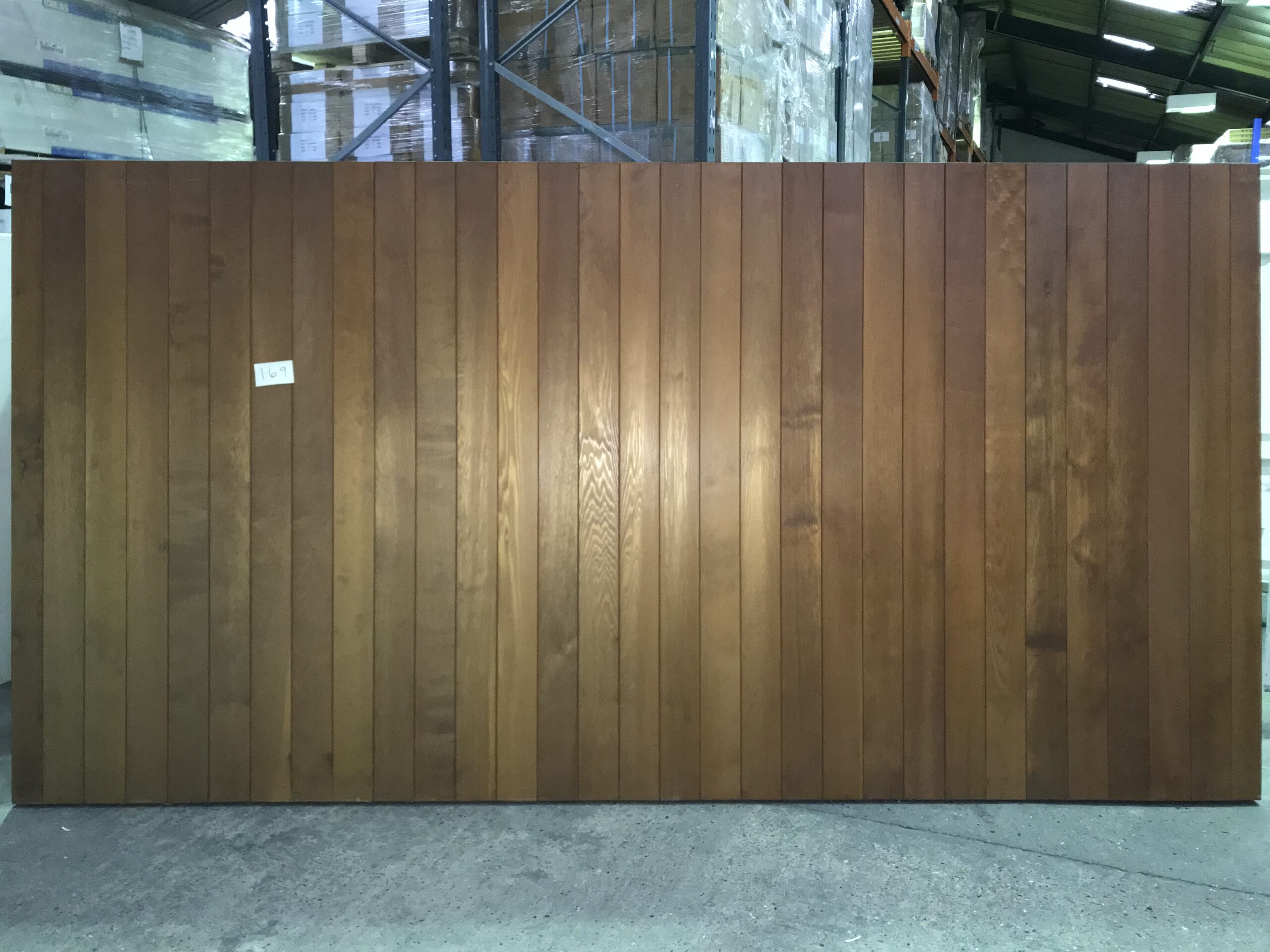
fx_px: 1027
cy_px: 476
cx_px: 635
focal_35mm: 28
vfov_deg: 49.7
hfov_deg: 63.4
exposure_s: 1/17
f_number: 1.8
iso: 125
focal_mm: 3.99
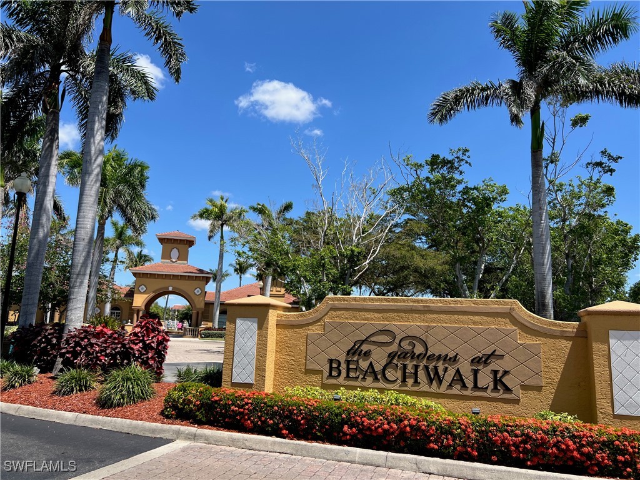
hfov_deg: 67.3
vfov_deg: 53.1
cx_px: 320
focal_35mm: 26
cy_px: 240
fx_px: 481
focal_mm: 5.7
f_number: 1.5
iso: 50
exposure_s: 1/3704
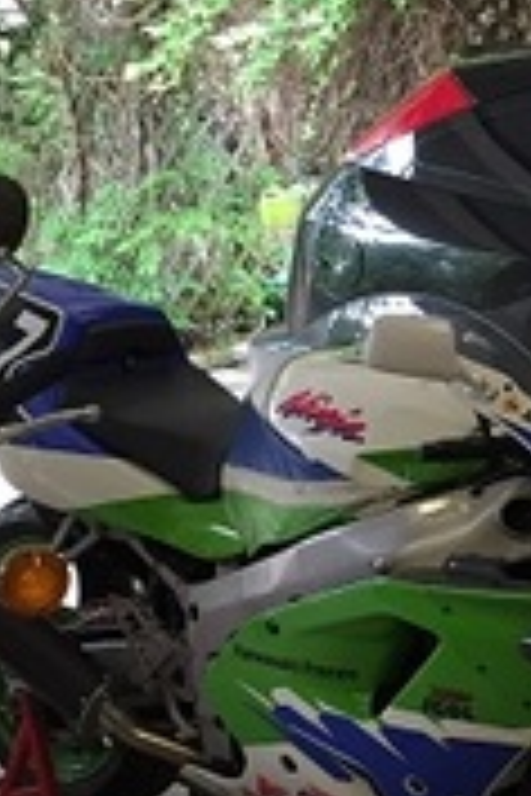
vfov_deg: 18.7
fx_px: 2411
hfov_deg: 12.3
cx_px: 608
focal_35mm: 109
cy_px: 571
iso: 50
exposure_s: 1/30
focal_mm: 4.15
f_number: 2.2
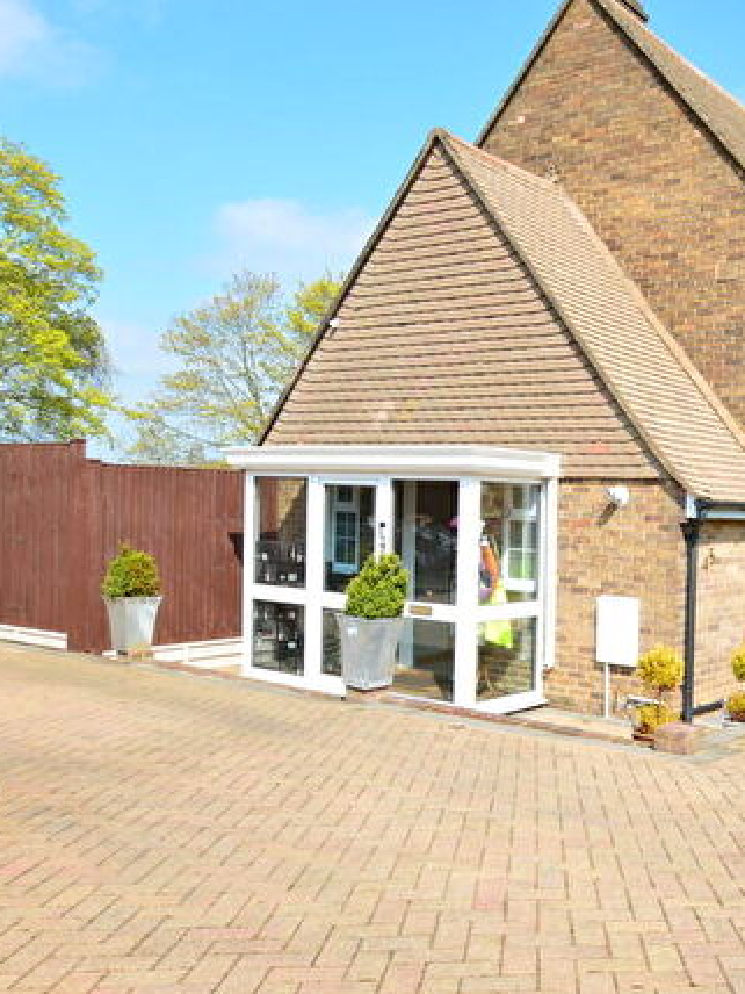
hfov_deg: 39.4
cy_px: 516
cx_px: 689
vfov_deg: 55.3
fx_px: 947
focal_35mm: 33
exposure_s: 1/160
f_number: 11
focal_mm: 14
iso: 200
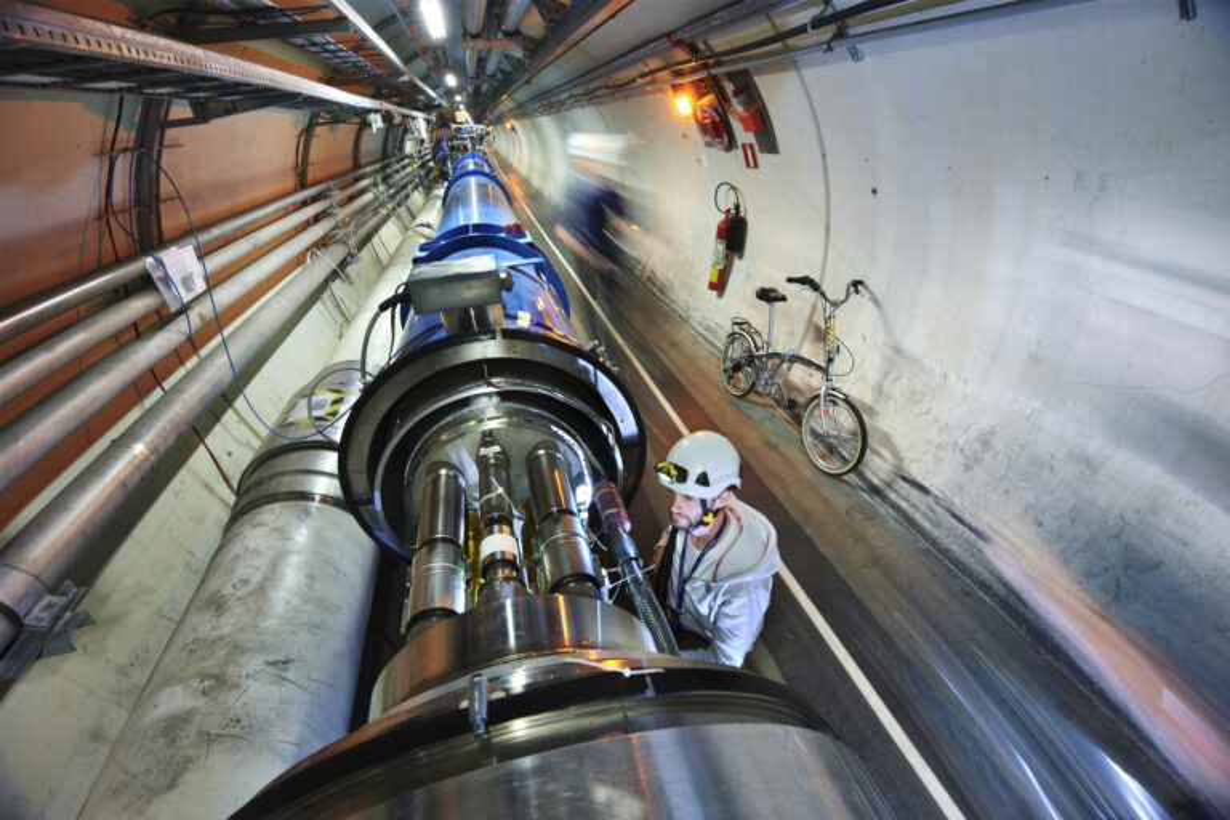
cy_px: 410
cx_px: 615
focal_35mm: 14
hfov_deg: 104.3
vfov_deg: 81.2
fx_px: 478
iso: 160
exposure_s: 1/1.3
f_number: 8
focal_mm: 14
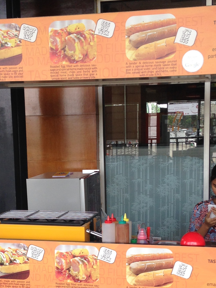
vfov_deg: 29.1
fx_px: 549
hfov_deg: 22.3
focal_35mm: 66
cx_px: 101
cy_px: 203
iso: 50
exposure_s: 1/120
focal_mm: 4.12
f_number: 2.4
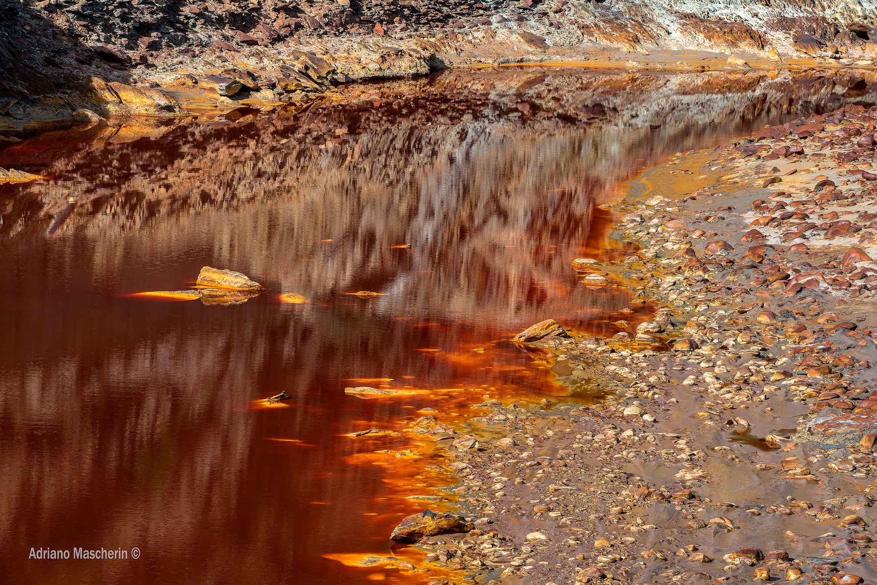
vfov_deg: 9.4
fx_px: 3557
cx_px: 437
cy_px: 291
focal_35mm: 146
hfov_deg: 14.1
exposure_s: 1/15
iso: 100
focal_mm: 145
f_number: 13
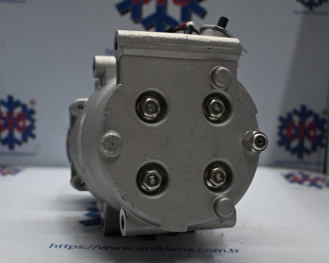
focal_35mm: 43
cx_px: 157
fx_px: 415
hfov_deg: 43.3
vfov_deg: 35.2
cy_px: 132
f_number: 4.2
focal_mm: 25
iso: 720
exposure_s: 1/125
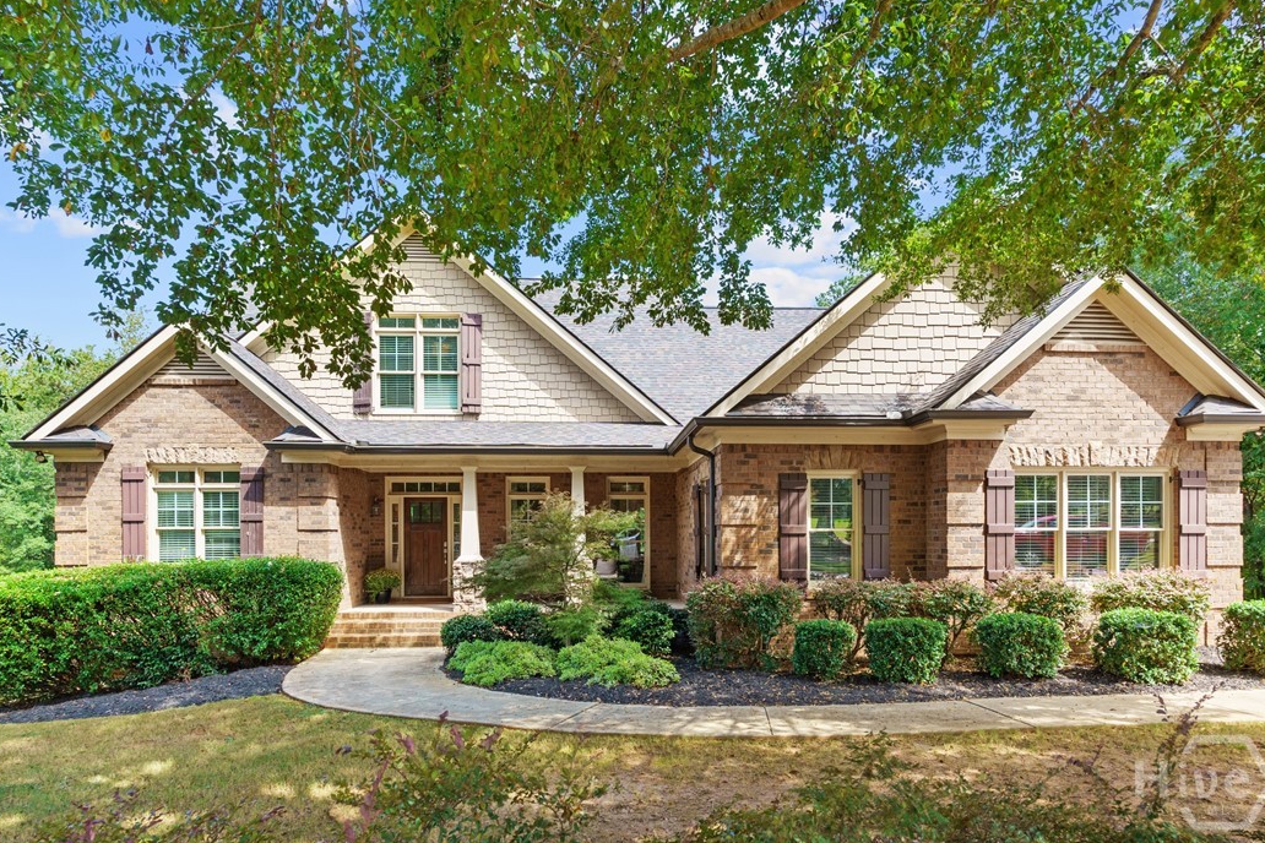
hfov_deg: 82.5
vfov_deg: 60.6
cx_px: 628
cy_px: 428
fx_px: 721
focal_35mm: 21
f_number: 6.3
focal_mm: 19.5
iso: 1250
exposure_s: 1/200
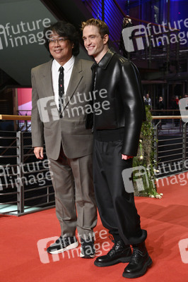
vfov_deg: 32.4
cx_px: 94
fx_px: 486
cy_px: 141
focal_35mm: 62
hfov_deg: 21.9
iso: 6400
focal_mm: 62
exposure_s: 1/250
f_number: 5.6
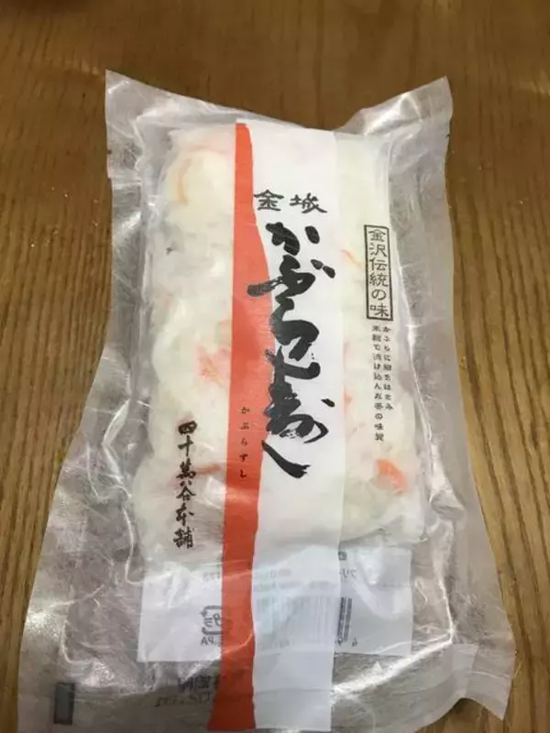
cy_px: 366
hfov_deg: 49.7
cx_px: 275
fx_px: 593
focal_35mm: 28
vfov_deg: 63.4
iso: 40
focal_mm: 3.99
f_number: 1.8
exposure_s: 1/30
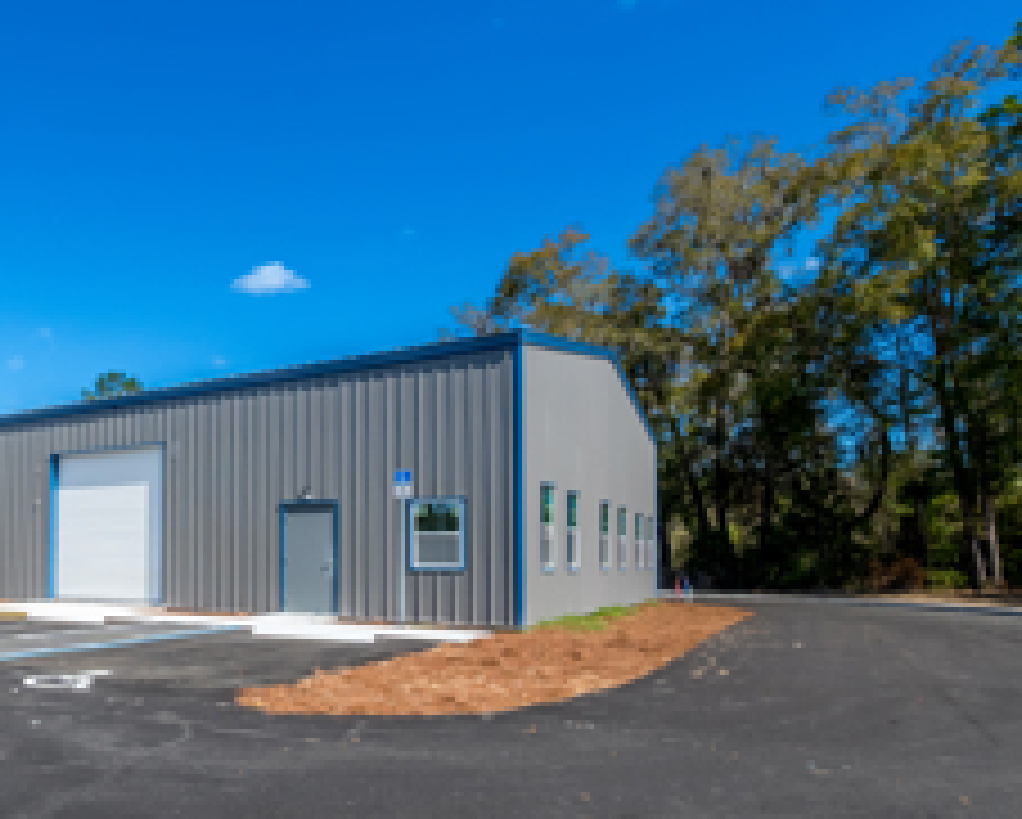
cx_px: 169
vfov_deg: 54.4
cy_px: 513
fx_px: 787
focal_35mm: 26
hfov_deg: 59.4
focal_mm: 14
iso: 400
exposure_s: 1/6400
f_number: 8
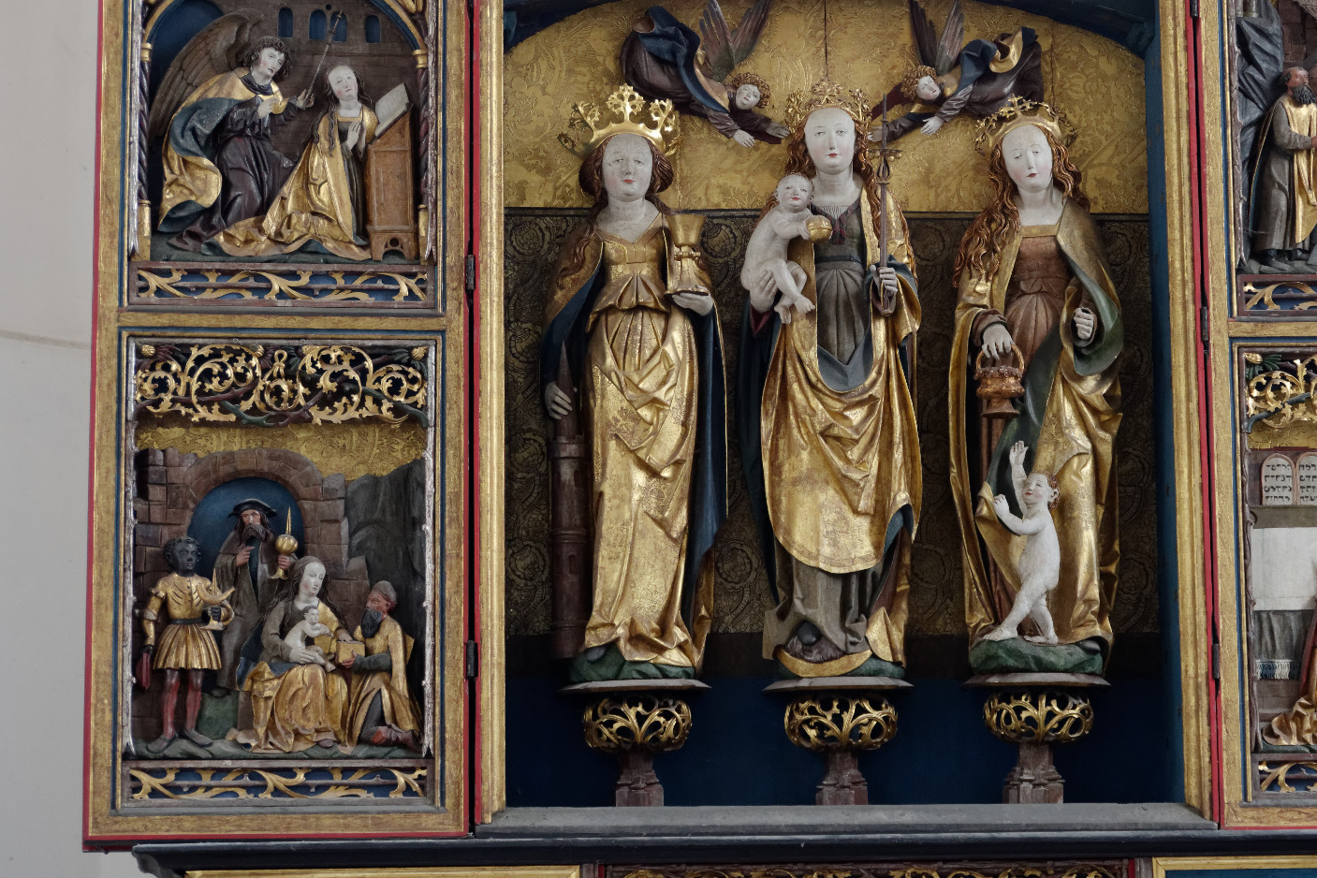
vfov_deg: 10.5
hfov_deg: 15.6
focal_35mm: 131
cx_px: 918
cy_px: 336
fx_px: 4792
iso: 1000
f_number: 4.5
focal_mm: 60
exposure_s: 1/13
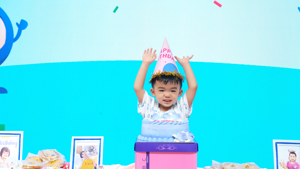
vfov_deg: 22.2
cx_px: 157
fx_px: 430
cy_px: 80
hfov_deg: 38.5
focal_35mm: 54
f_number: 3.6
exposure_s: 1/125
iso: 500
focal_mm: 31.5
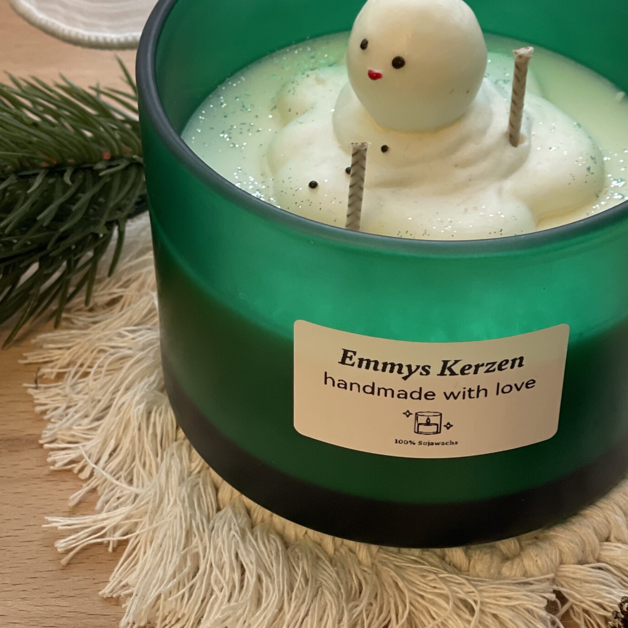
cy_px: 180
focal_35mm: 106
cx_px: 378
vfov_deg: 16.4
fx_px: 2176
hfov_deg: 16.4
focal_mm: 7.5
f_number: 2.2
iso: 125
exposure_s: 1/100
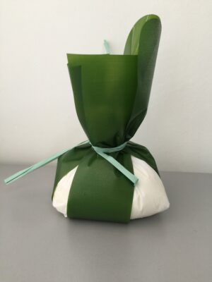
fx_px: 237
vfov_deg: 61.7
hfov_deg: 48.2
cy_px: 141
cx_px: 106
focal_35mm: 29
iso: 32
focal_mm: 4.15
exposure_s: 1/15
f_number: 2.2
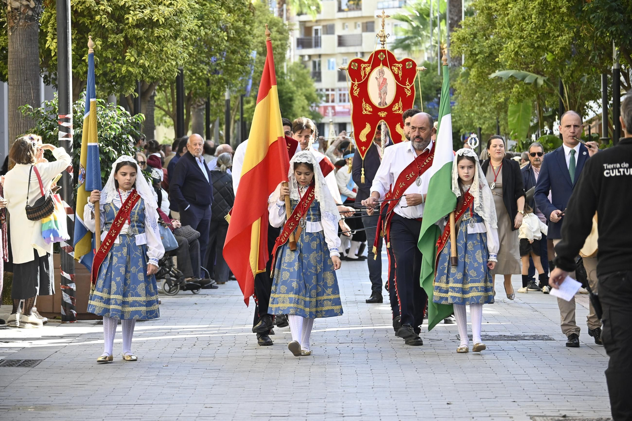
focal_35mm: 165
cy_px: 210
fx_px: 2896
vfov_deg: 8.3
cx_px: 316
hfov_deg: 12.5
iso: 800
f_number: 5.6
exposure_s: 1/500
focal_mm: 110
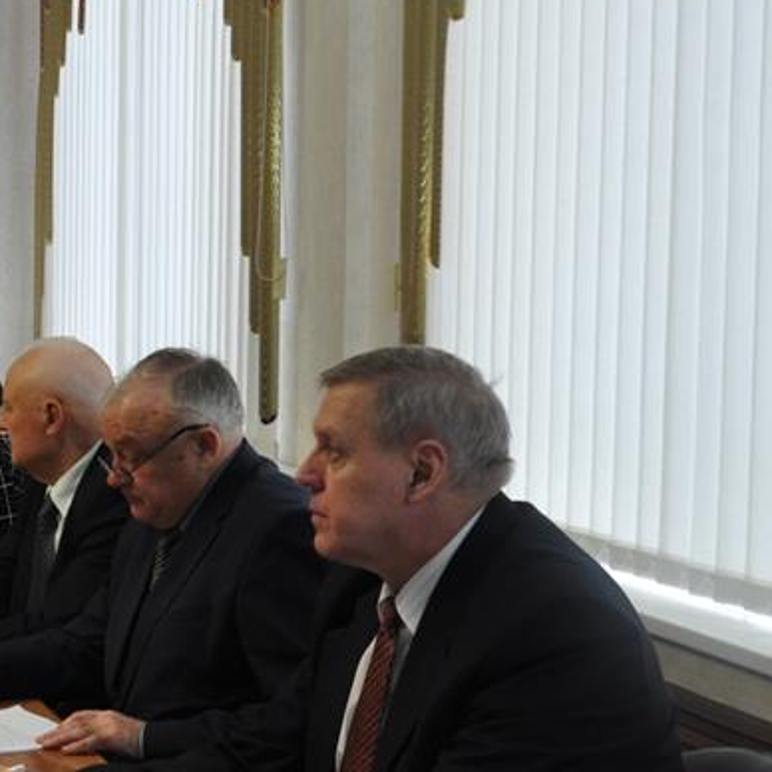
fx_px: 2019
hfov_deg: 20.2
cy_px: 426
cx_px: -168
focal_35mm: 80
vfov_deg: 21.6
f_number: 3.5
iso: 800
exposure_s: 1/50
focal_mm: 18
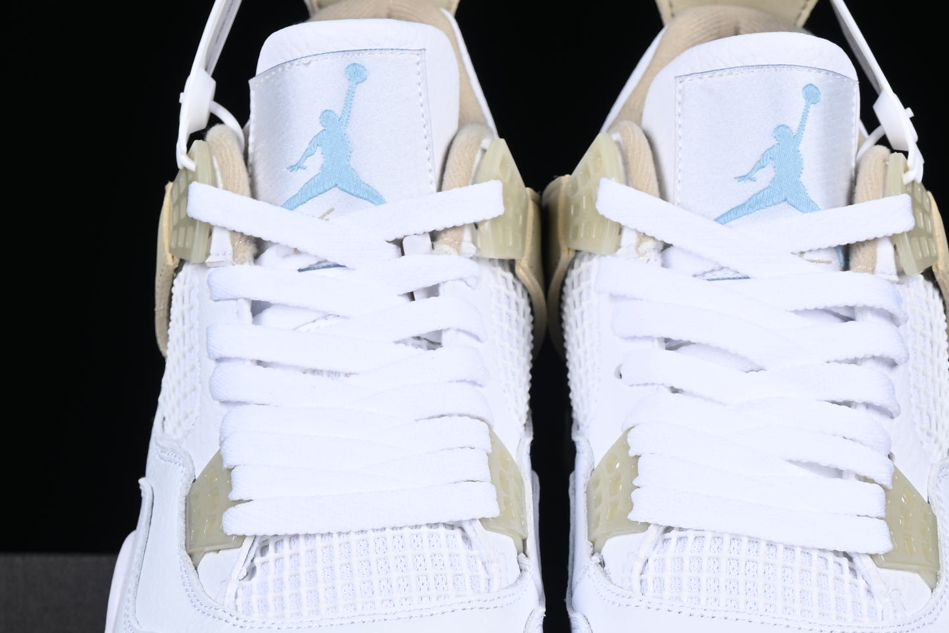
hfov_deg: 14.2
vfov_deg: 9.5
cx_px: 546
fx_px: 3796
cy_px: 602
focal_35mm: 144
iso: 160
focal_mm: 50
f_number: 8
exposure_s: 1/125
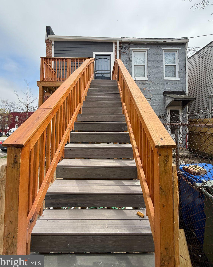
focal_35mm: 15
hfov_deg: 84.0
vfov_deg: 96.6
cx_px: 106
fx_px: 118
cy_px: 124
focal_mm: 2.22
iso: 50
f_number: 2.2
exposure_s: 1/809
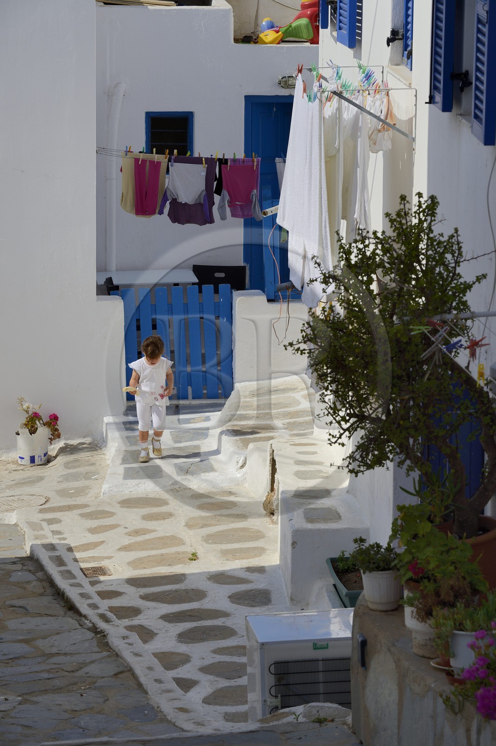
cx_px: 248
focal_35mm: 140
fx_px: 2896
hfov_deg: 9.8
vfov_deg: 14.7
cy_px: 373
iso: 200
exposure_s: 1/400
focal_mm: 140
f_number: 11
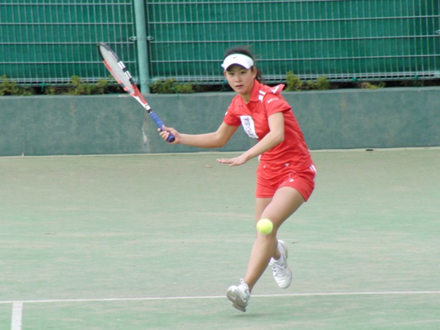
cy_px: 164
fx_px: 6775
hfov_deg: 3.7
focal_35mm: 533
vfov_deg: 2.8
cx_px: 218
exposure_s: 1/500
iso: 200
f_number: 4.5
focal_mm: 92
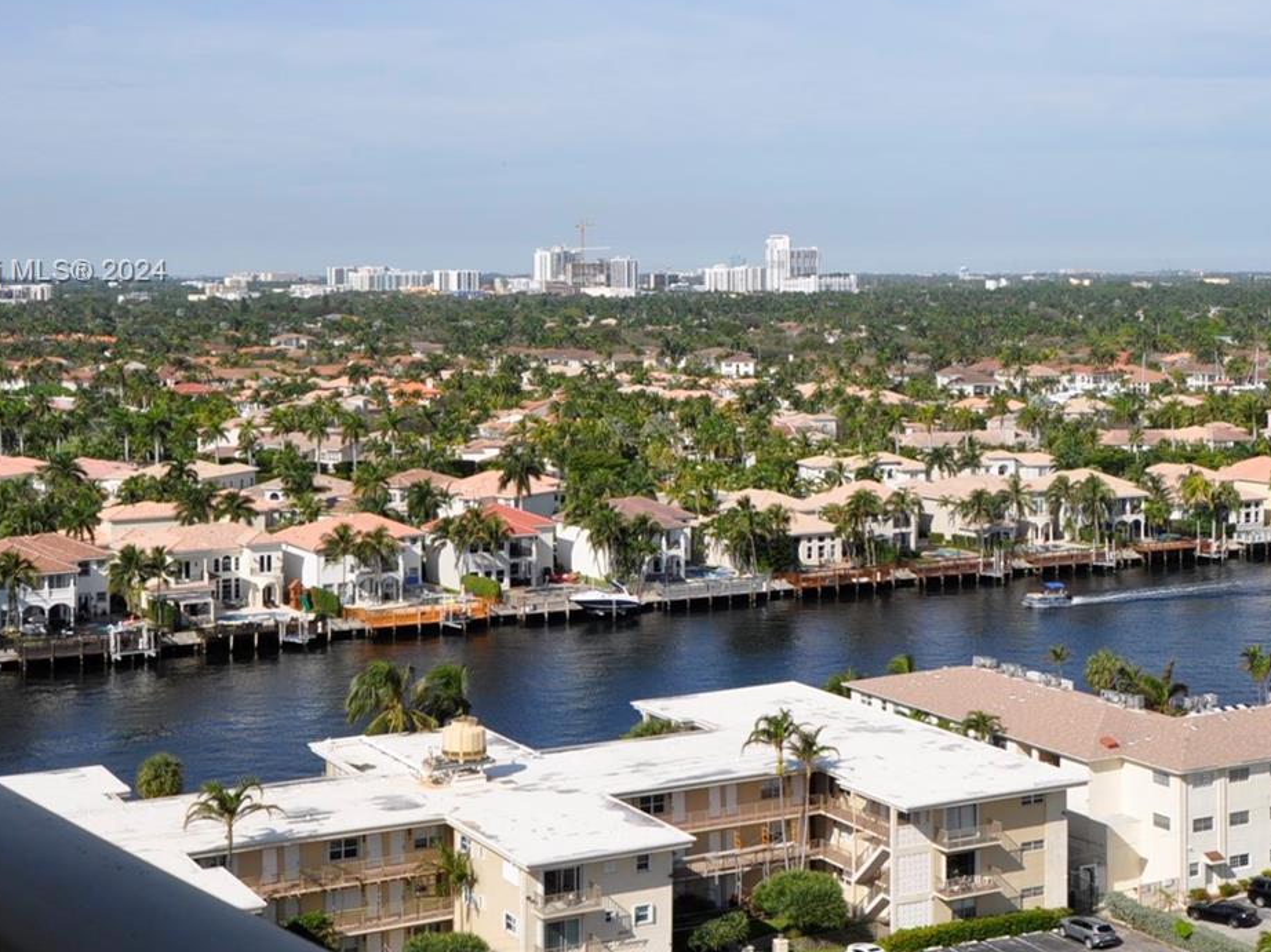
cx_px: 828
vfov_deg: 24.2
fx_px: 2202
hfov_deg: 32.0
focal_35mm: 60
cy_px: 273
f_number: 10
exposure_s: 1/400
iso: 200
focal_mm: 24
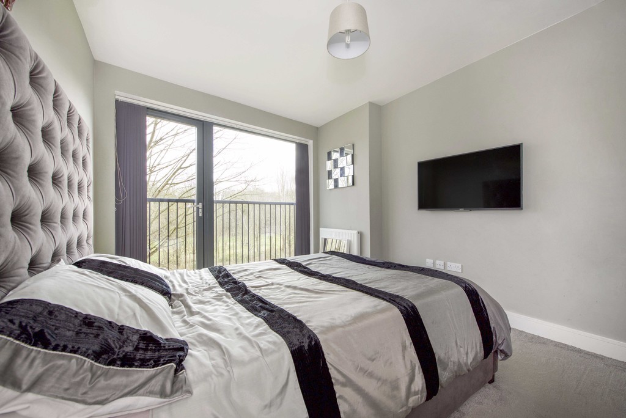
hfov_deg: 104.2
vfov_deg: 81.3
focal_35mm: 14
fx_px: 244
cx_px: 313
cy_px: 209
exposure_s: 1/30
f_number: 9
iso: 250
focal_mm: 14
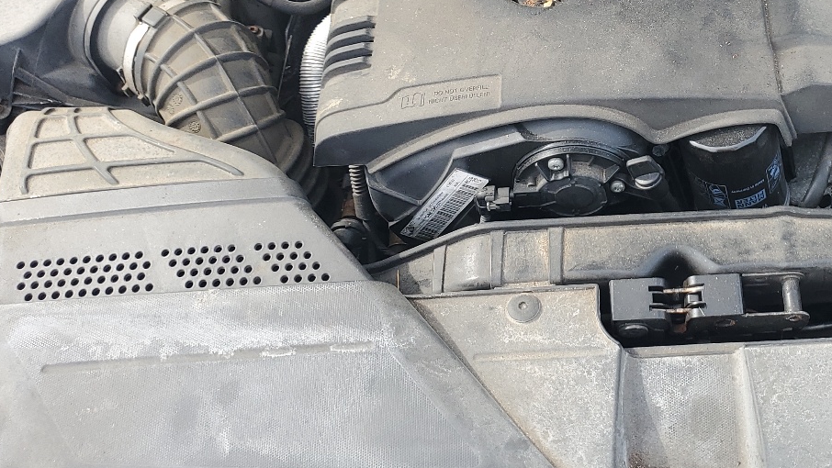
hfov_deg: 39.6
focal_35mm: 50
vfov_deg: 23.6
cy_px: 83
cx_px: 669
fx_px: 1103
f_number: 1.5
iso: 50
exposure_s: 1/417
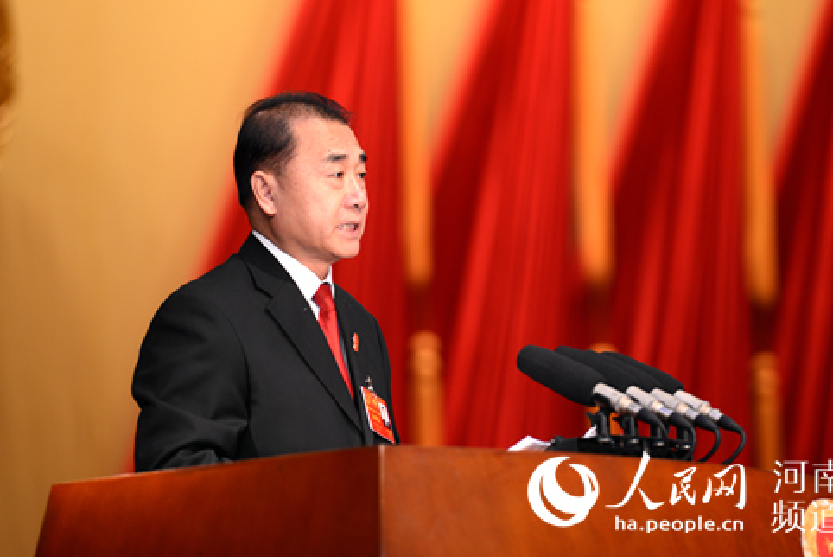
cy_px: 241
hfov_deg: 9.0
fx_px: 5279
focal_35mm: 228
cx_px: 401
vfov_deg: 6.0
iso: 400
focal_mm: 200
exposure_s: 1/80
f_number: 3.5
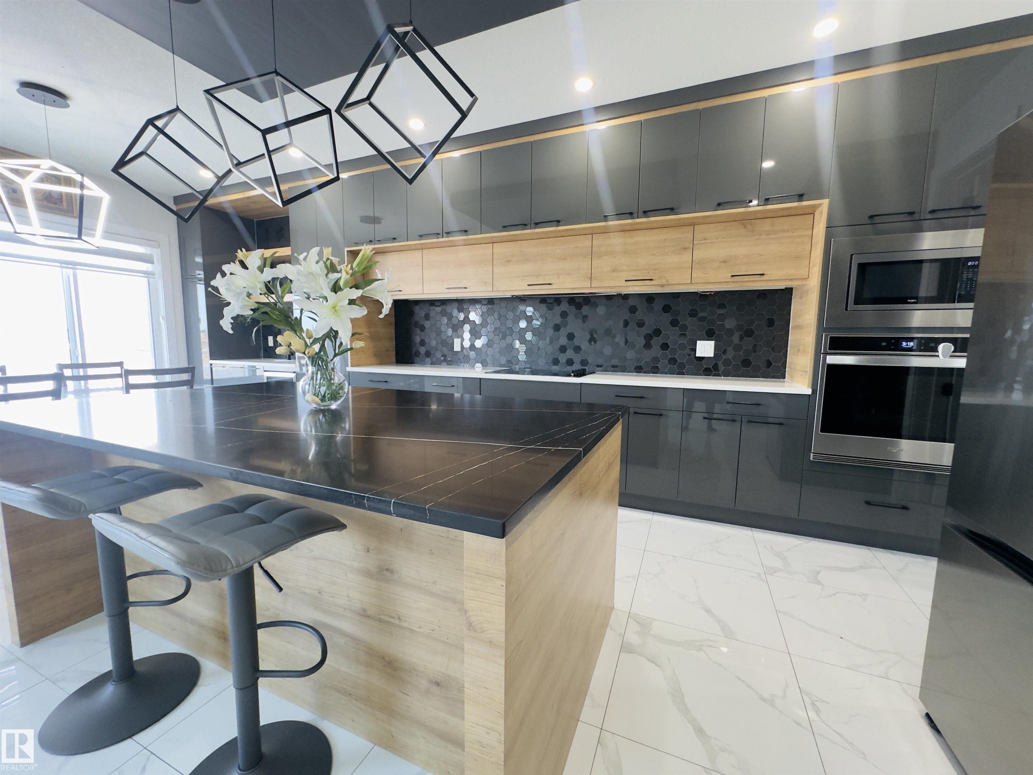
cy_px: 388
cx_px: 516
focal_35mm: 14
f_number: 2.2
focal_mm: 2.22
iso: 320
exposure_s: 1/60
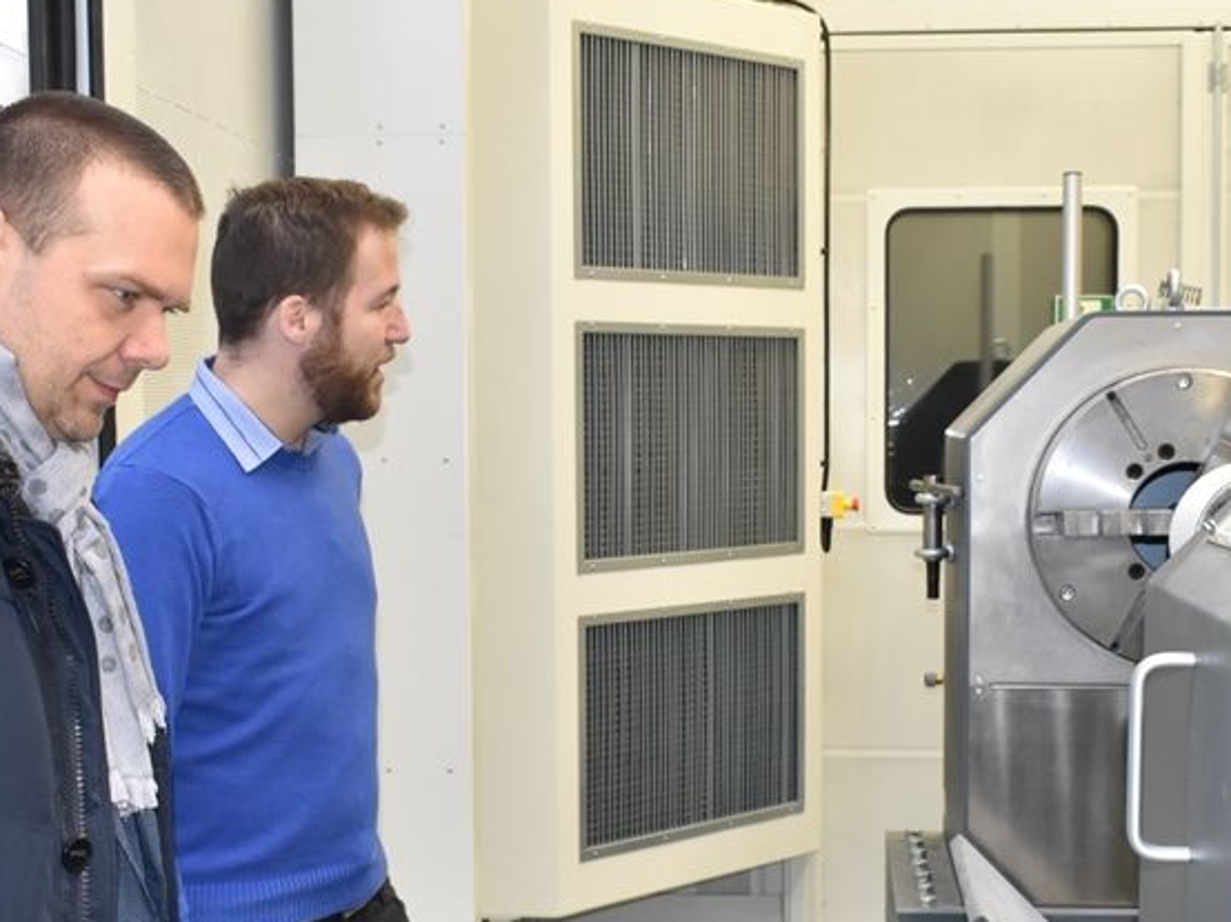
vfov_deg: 22.7
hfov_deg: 30.3
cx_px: 616
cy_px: 663
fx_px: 2275
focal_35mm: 64
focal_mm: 24
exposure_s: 1/60
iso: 1100
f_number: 8
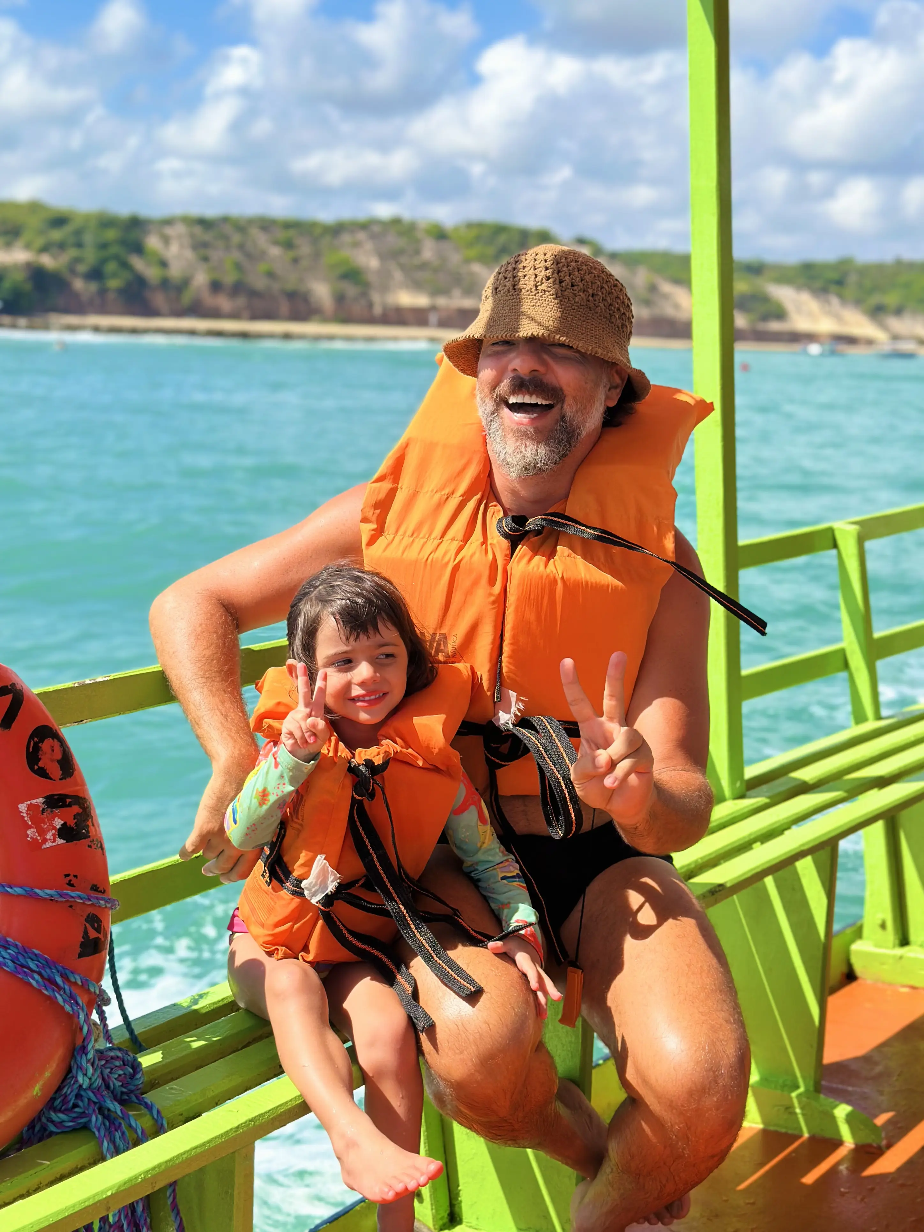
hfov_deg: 30.3
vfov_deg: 39.7
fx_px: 1709
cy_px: 616
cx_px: 462
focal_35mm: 48
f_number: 1.78
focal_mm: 6.86
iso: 100
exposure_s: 1/4785
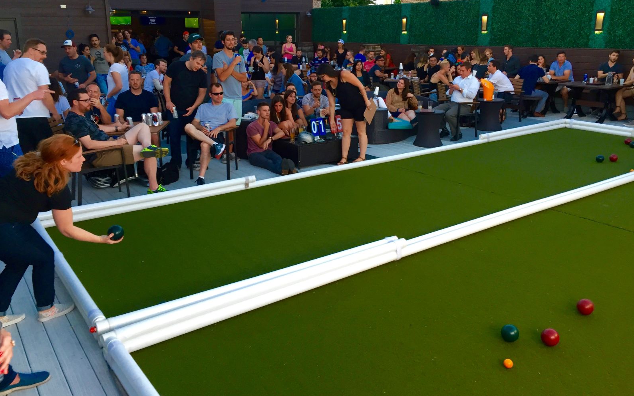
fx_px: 536
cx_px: 319
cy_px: 174
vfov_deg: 40.5
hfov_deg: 61.2
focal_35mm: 31
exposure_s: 1/30
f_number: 2.2
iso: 64
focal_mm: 4.15
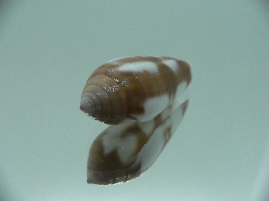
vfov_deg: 40.7
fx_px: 272
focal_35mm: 35
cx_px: 134
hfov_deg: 52.6
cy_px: 100
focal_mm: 4.6
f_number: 2.8
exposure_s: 1/60
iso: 80
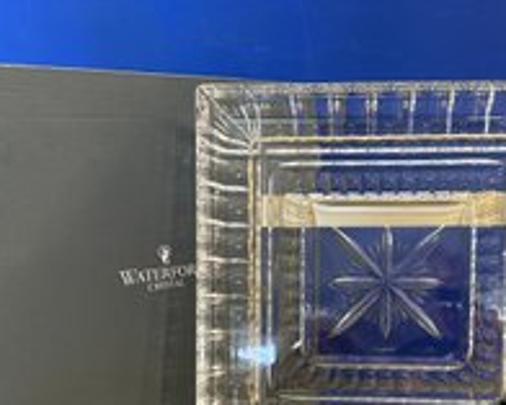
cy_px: 329
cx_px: 329
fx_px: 614
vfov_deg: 35.3
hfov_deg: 44.2
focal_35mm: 41
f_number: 1.78
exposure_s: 1/60
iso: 640
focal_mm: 6.86
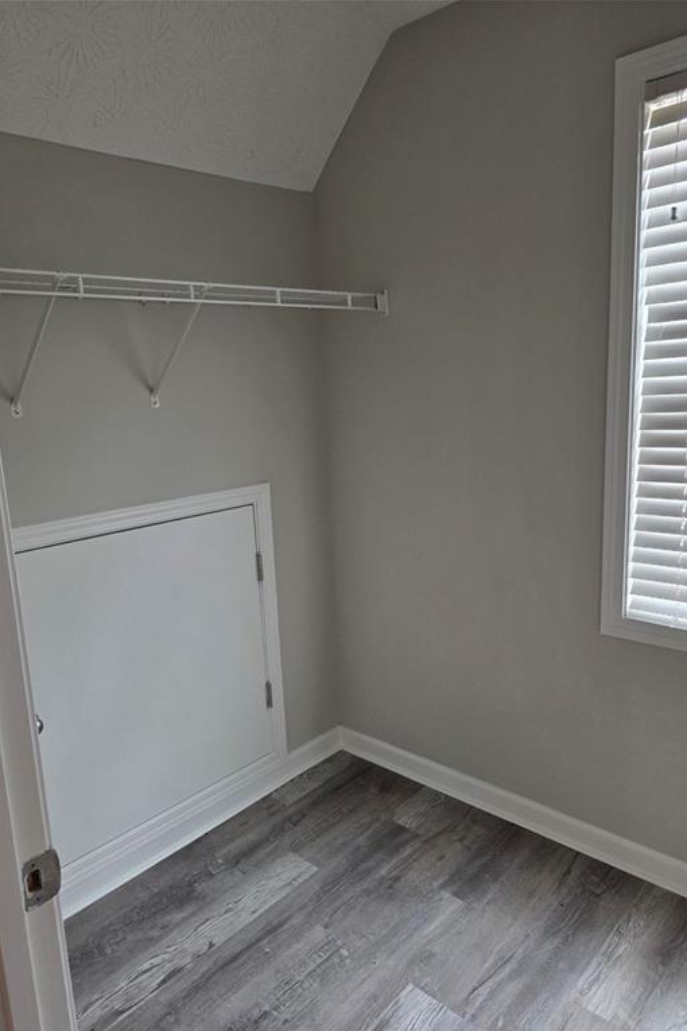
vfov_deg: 73.7
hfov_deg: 53.1
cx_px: 322
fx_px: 687
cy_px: 516
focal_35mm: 24
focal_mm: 6.3
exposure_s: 1/120
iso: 160
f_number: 1.7
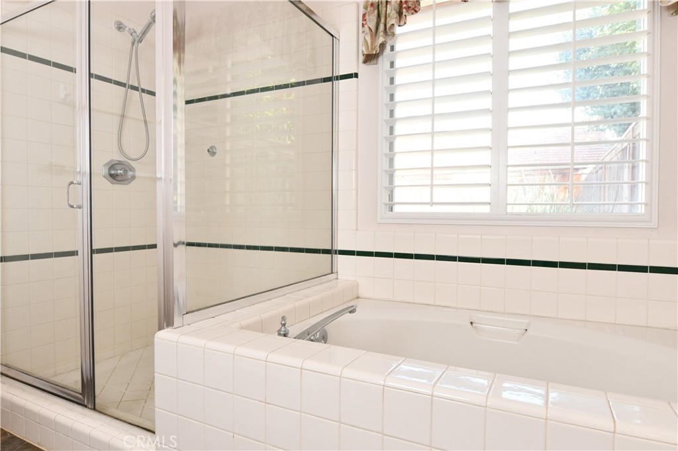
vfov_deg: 59.4
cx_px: 339
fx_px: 395
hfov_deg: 81.2
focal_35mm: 21
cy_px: 226
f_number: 9
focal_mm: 14
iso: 1000
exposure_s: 1/60
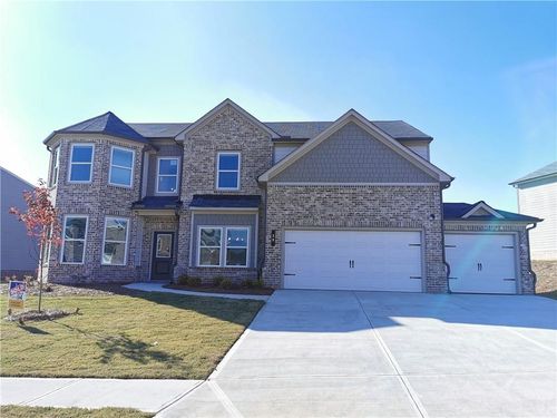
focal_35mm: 27
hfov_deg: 65.3
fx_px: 434
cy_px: 209
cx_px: 278
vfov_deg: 51.4
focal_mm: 5.56
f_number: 1.6
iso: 50
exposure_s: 1/676
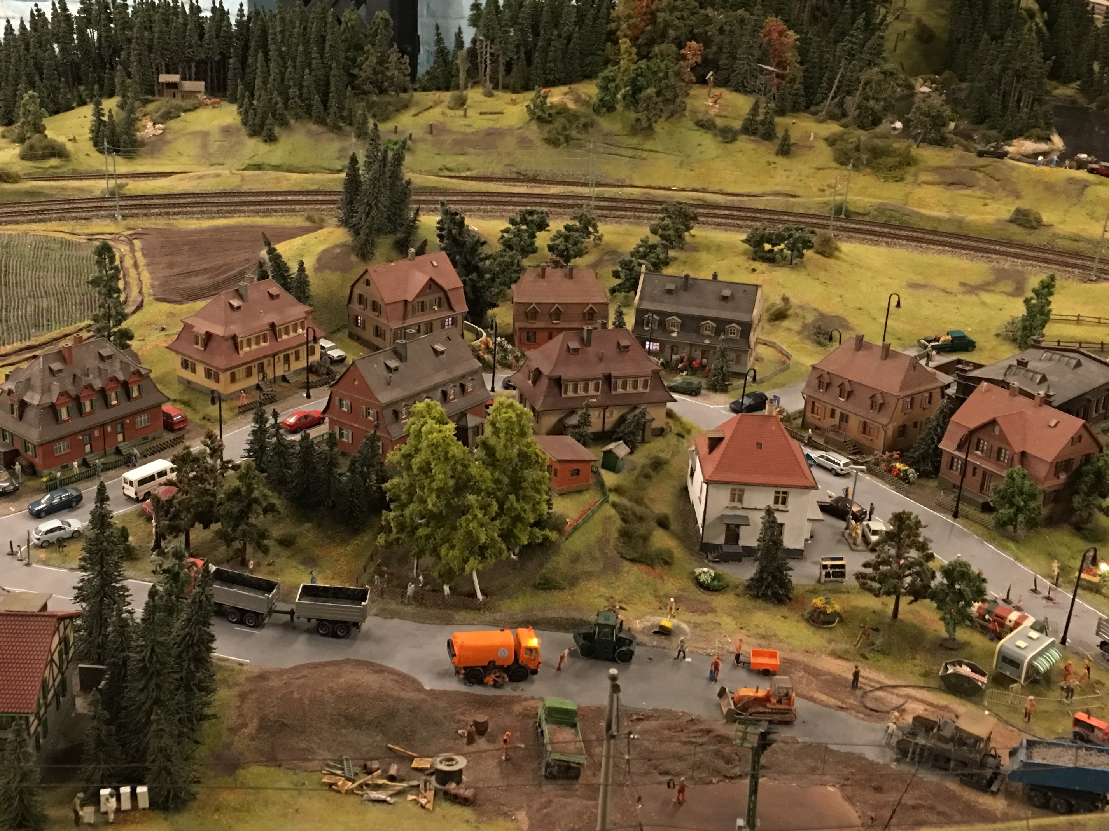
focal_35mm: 41
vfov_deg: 35.1
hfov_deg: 45.4
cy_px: 366
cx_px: 425
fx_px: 1314
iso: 80
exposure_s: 1/10
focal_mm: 4.15
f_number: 2.2
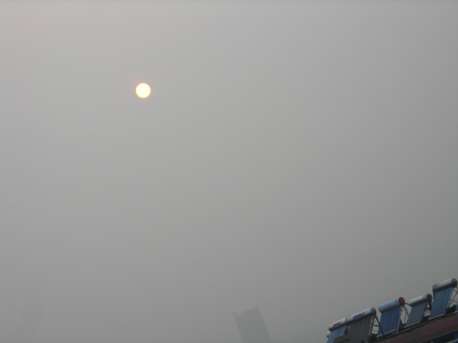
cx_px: 229
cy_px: 172
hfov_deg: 17.0
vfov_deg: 12.8
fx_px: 1535
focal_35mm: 116
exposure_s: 1/130
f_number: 5.3
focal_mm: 19.2
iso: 50
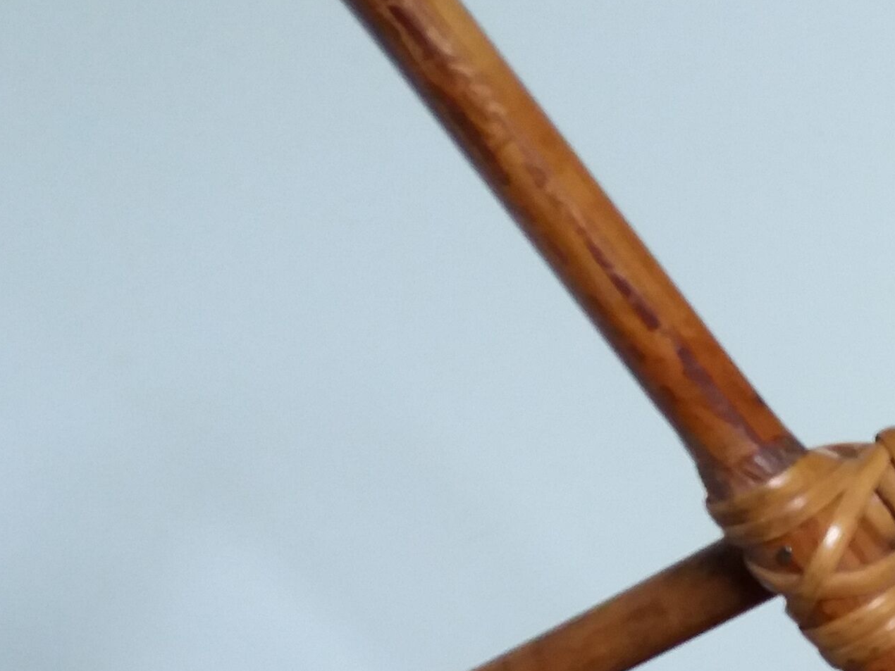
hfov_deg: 19.1
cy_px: 701
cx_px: 1304
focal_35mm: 91
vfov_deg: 15.9
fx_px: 2353
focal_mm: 3.7
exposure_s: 1/33
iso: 125
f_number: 1.9
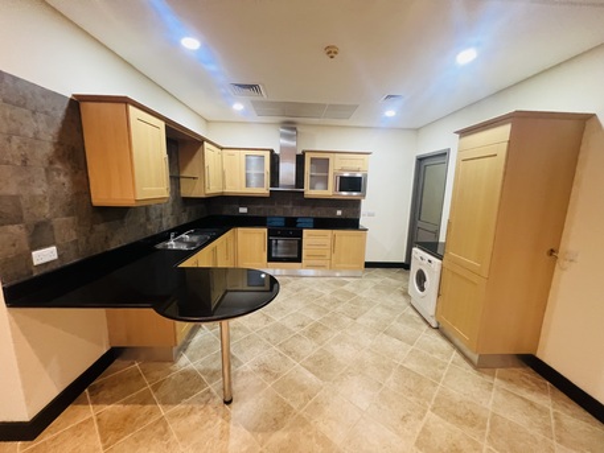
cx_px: 302
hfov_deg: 106.2
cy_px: 226
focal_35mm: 13
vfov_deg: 89.9
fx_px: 227
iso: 500
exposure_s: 1/50
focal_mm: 1.57
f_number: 1.8
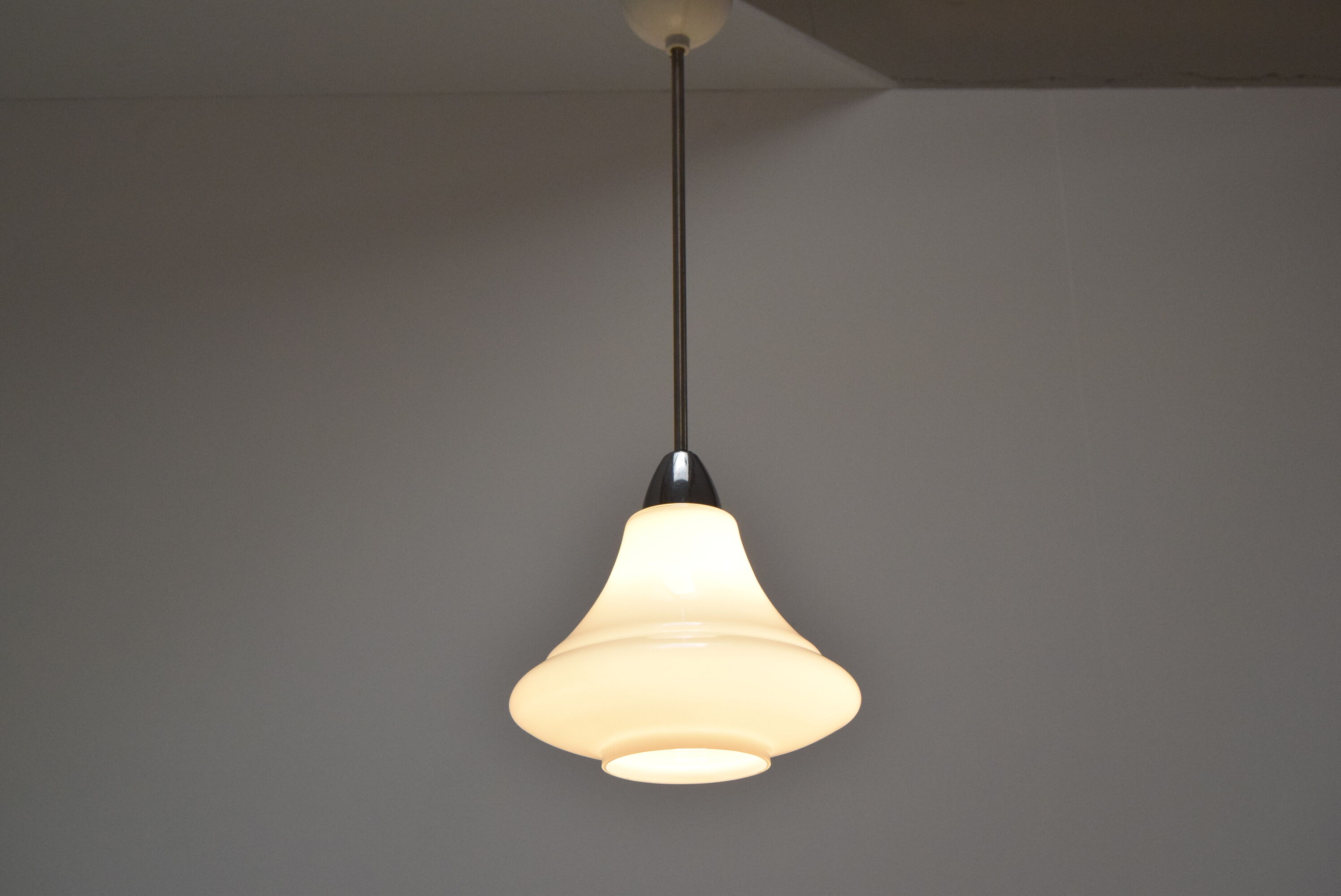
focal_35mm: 48
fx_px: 1789
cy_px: 448
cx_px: 670
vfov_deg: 28.1
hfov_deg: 41.1
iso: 1600
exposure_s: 1/250
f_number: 8
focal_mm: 32
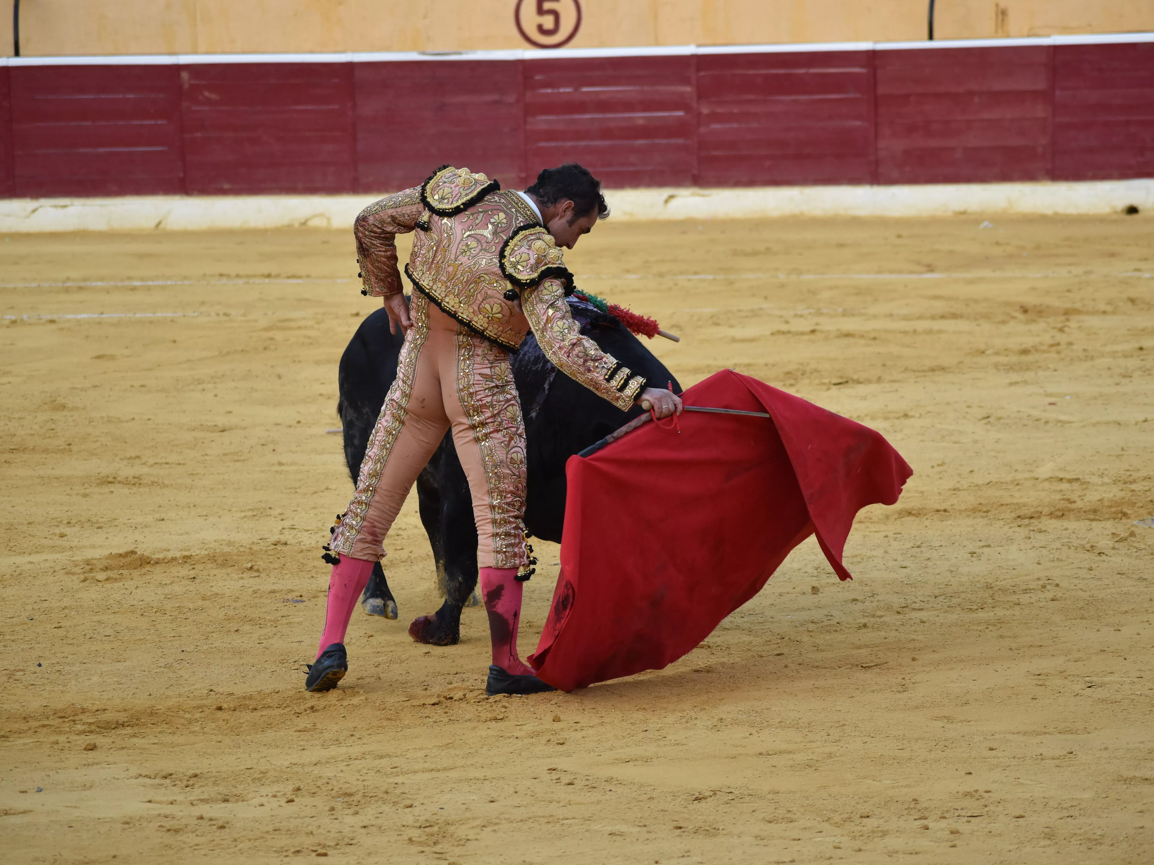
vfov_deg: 8.2
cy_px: 432
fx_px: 6068
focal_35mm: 182
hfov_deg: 10.9
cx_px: 579
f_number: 5.6
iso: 800
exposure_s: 1/500
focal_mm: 112
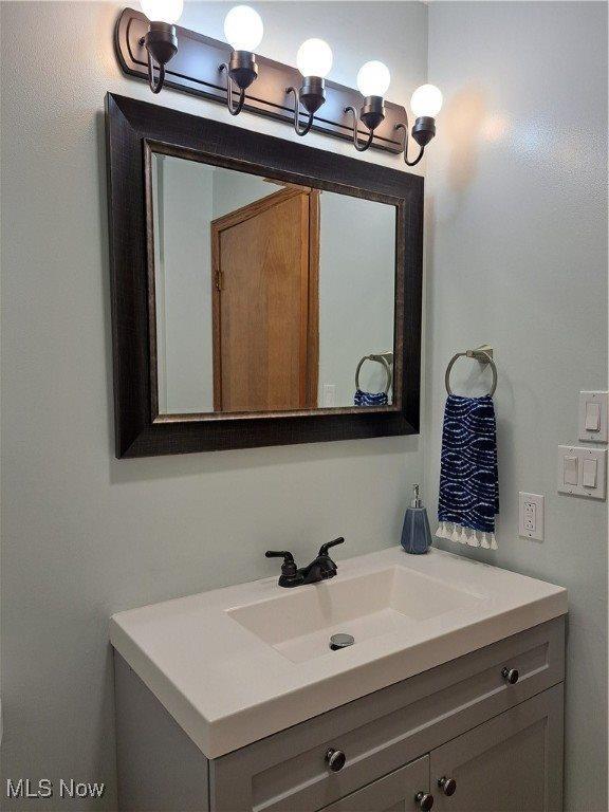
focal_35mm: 24
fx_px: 563
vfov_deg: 71.6
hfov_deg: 56.8
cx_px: 304
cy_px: 406
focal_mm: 5.23
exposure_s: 1/60
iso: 50
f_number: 1.8
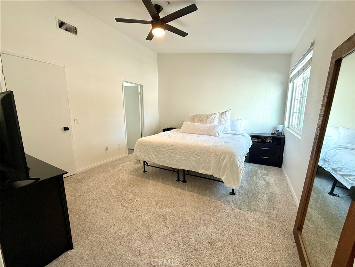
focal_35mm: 14
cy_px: 134
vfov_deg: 85.7
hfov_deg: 102.1
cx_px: 178
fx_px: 144
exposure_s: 1/120
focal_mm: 2.22
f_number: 2.2
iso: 125
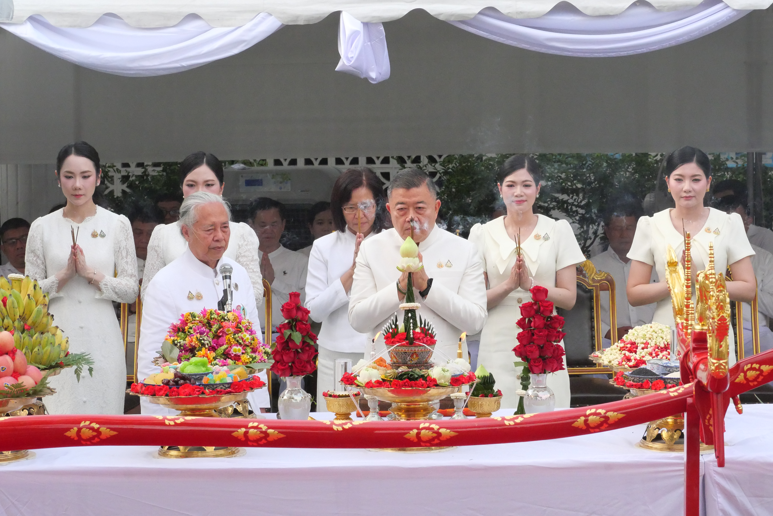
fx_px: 2578
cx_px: 386
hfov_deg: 17.1
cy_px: 258
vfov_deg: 11.4
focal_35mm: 120
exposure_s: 1/4000
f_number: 7.1
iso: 4000
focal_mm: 58
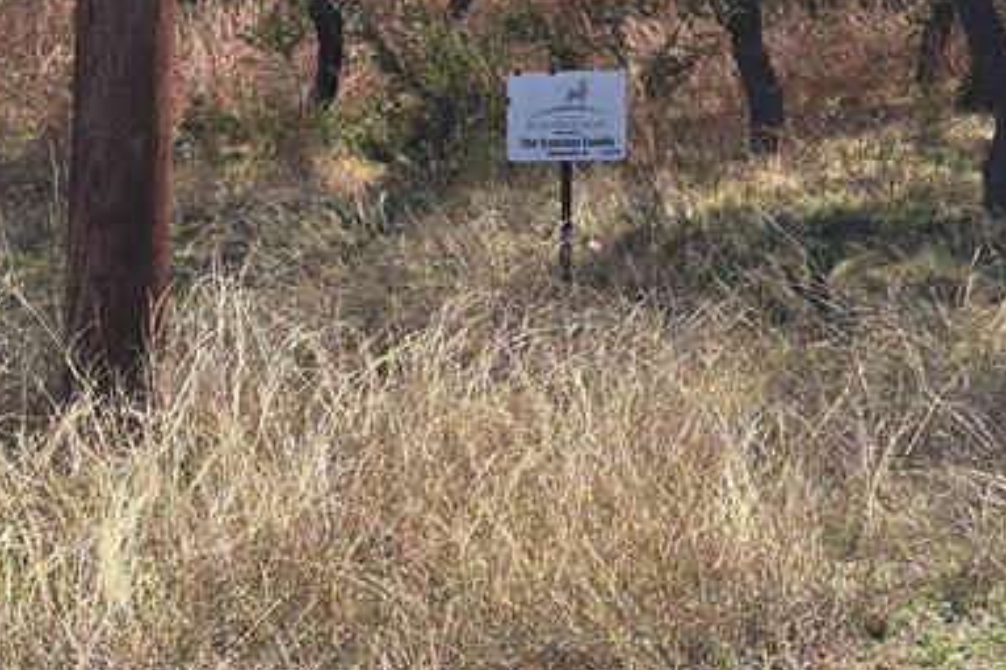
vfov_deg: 16.5
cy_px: -71
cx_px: 762
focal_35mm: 80
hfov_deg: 25.1
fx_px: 2234
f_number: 1.7
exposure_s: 1/633
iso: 12
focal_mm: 6.3
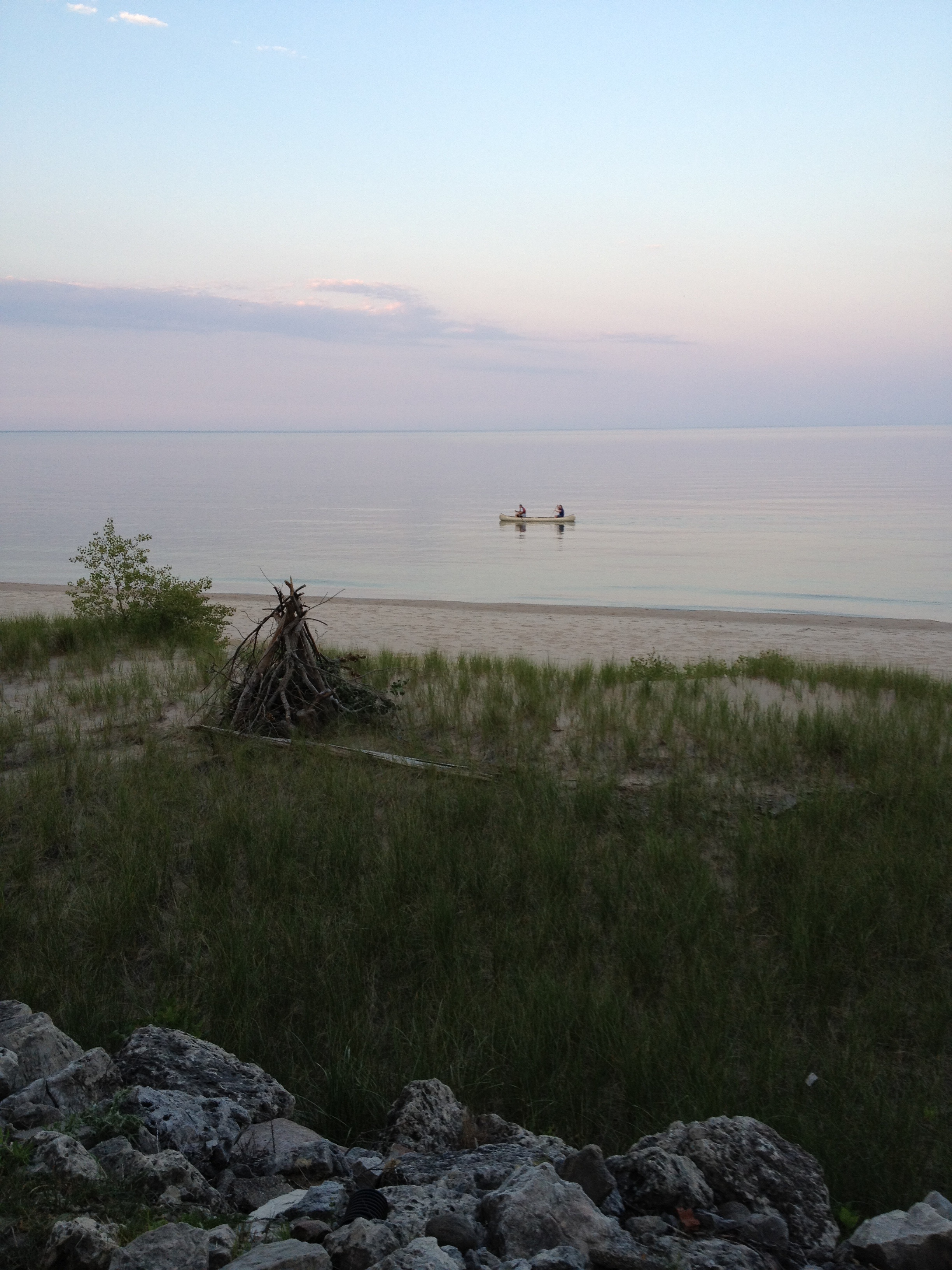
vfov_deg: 52.6
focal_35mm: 35
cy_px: 635
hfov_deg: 40.7
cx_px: 476
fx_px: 1283
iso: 64
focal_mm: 4.28
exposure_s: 1/160
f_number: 2.4
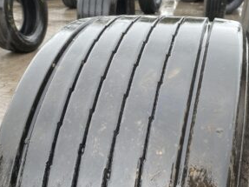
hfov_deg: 47.8
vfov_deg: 36.0
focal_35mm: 39
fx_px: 280
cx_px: 113
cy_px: 138
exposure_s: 1/152
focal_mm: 4.25
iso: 32
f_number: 1.8
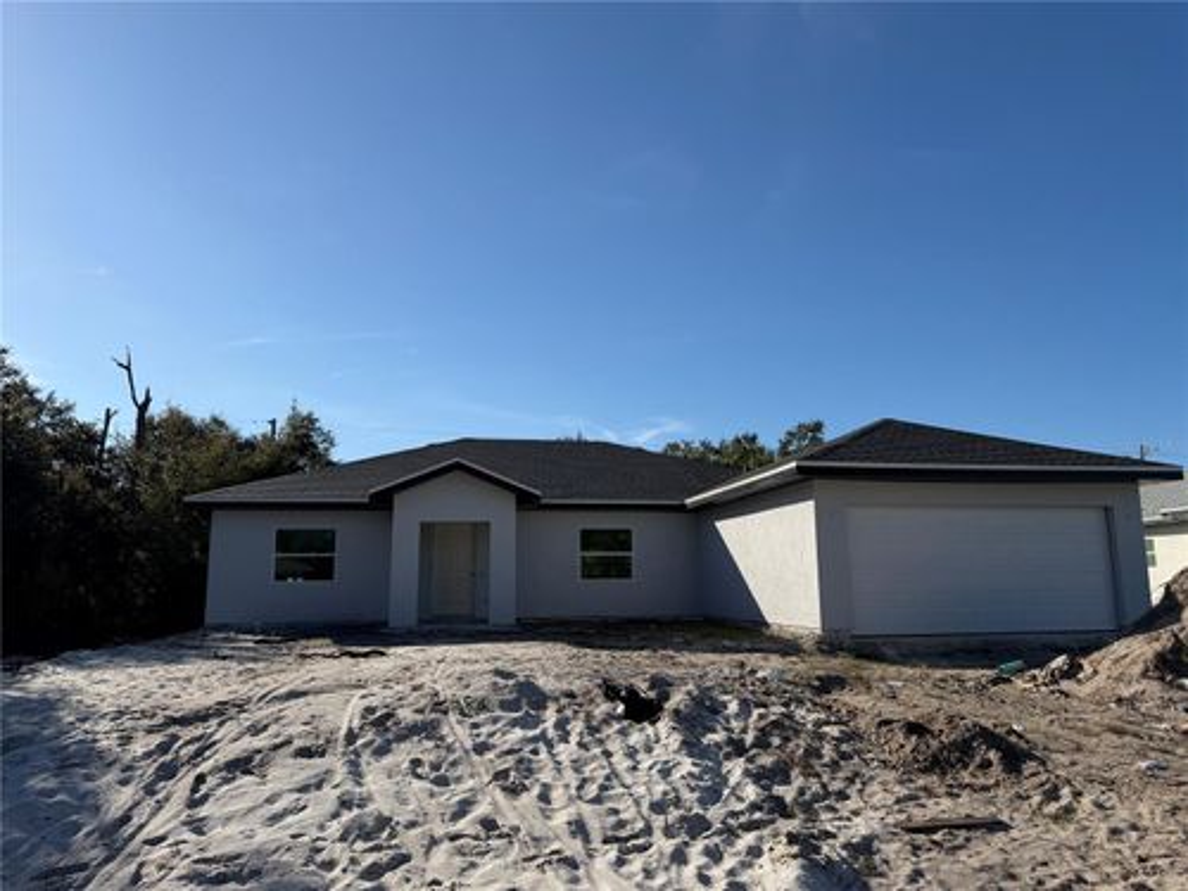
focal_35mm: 24
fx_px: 824
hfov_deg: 71.6
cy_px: 446
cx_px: 594
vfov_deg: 56.8
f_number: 1.78
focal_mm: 6.76
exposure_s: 1/7353
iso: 80
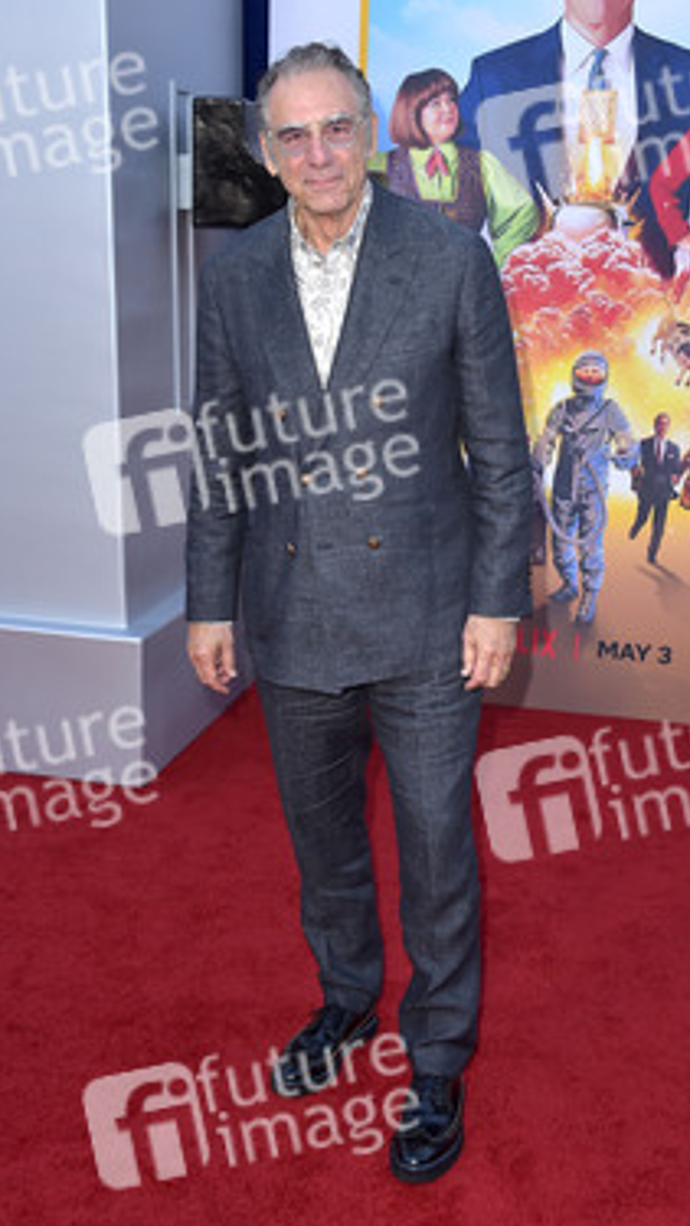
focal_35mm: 38
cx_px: 348
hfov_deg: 31.2
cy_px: 621
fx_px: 1236
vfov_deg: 52.8
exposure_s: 1/250
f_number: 6.3
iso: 400
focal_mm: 34
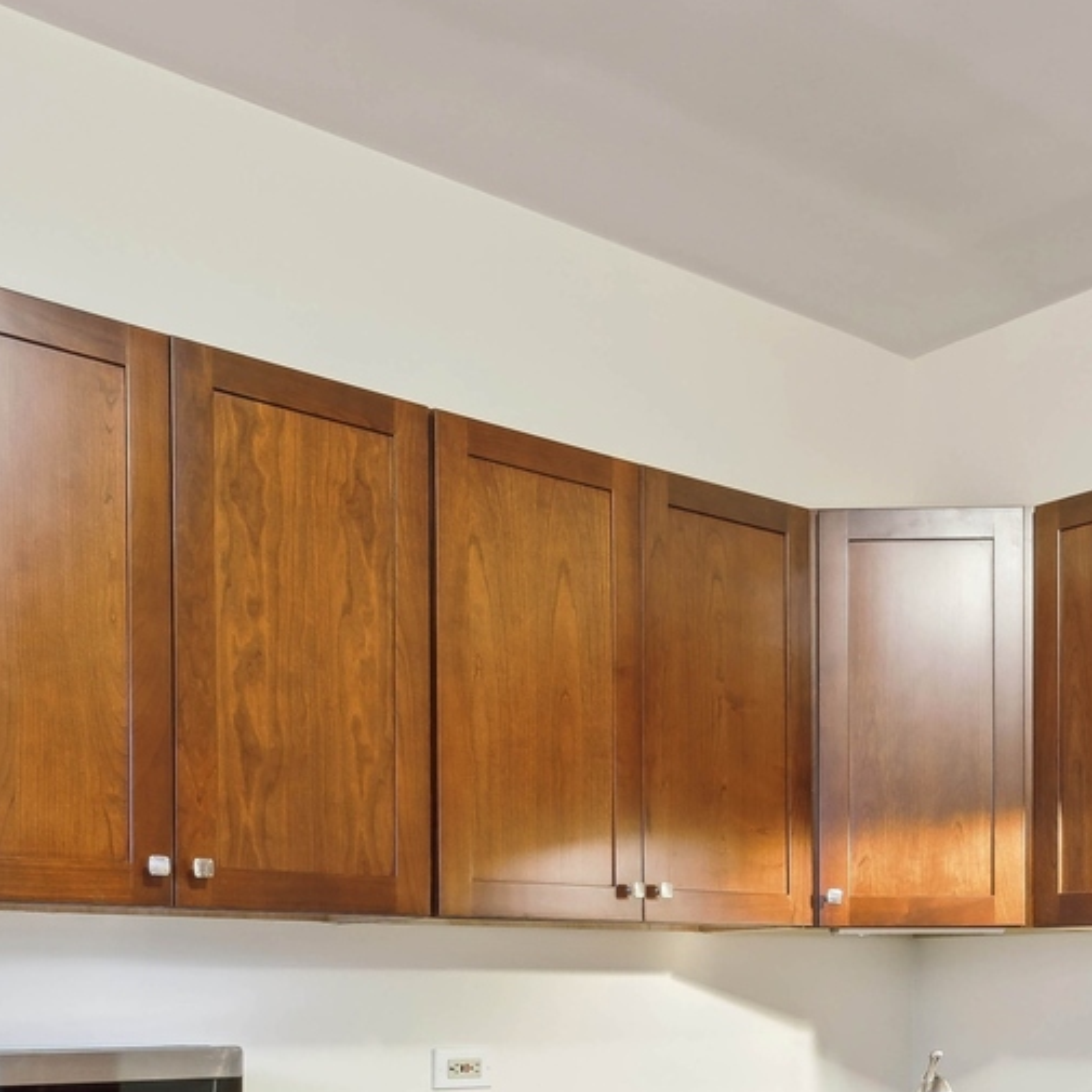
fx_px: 1463
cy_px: 1057
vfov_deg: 37.2
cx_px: 843
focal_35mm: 41
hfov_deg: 39.6
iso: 100
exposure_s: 6
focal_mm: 10
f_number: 11
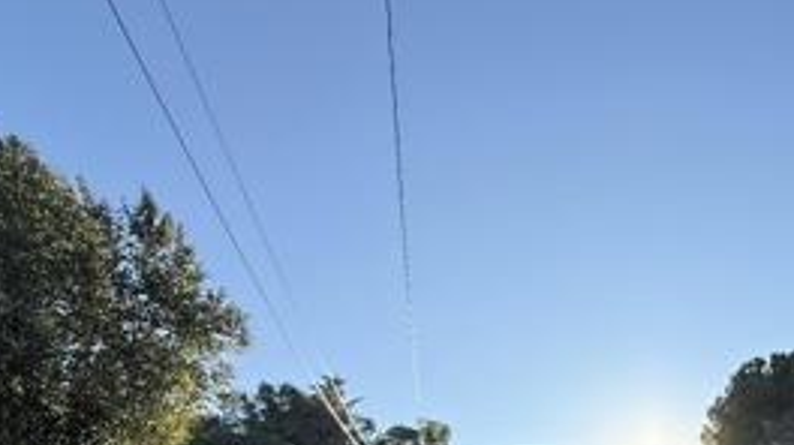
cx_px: 653
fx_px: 778
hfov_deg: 50.3
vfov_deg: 27.8
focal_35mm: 37
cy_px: 541
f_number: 2.2
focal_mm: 2.22
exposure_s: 1/1050
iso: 50
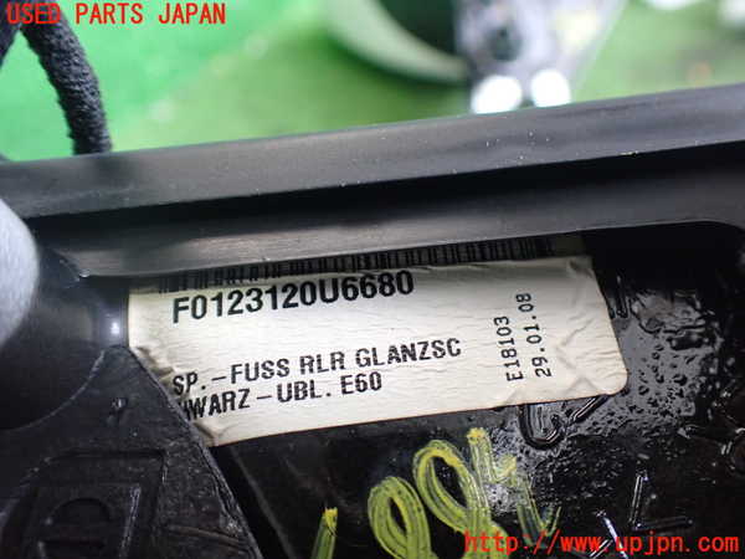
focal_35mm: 30
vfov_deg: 46.8
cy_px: 280
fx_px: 646
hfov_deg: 60.0
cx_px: 372
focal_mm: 5.4
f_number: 2.3
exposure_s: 1/125
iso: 640
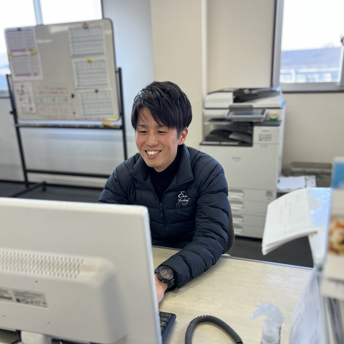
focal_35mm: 31
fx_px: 349
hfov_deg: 52.5
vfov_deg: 52.5
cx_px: 170
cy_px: 184
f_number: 1.5
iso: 50
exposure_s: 1/120
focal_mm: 5.7
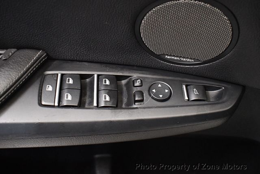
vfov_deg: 29.3
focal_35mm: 46
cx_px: 130
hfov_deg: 42.7
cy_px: 87
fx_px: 333
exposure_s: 1/60
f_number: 3.8
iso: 4500
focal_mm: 23
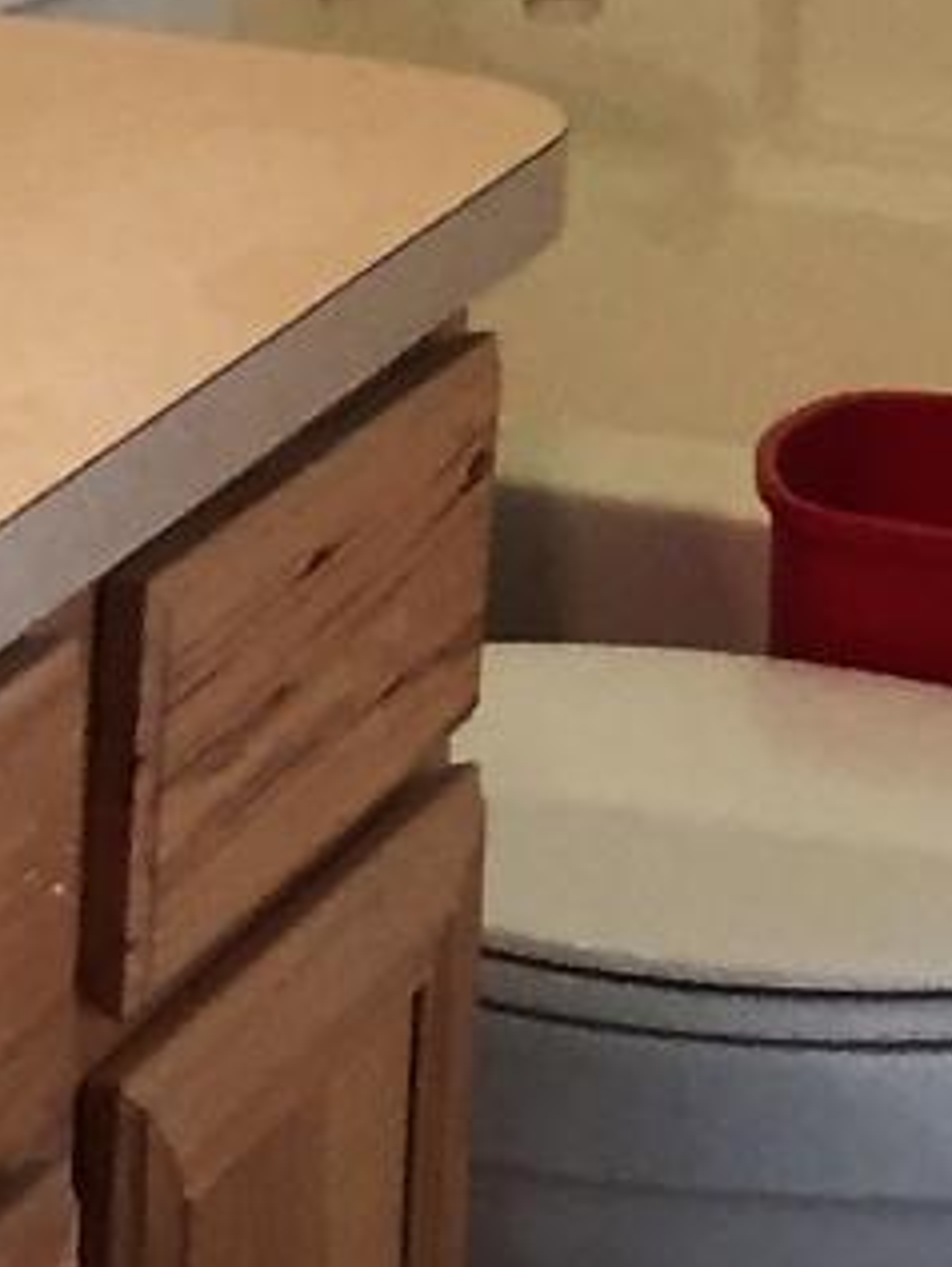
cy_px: -801
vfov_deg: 10.3
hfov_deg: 8.1
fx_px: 6706
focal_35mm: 183
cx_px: 334
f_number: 2.2
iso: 80
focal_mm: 4.15
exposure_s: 1/30
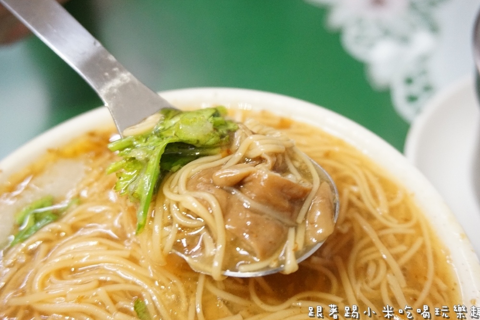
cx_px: 246
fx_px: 514
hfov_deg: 50.1
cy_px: 163
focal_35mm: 39
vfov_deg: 34.6
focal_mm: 25
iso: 2500
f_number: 4.5
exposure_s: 1/60
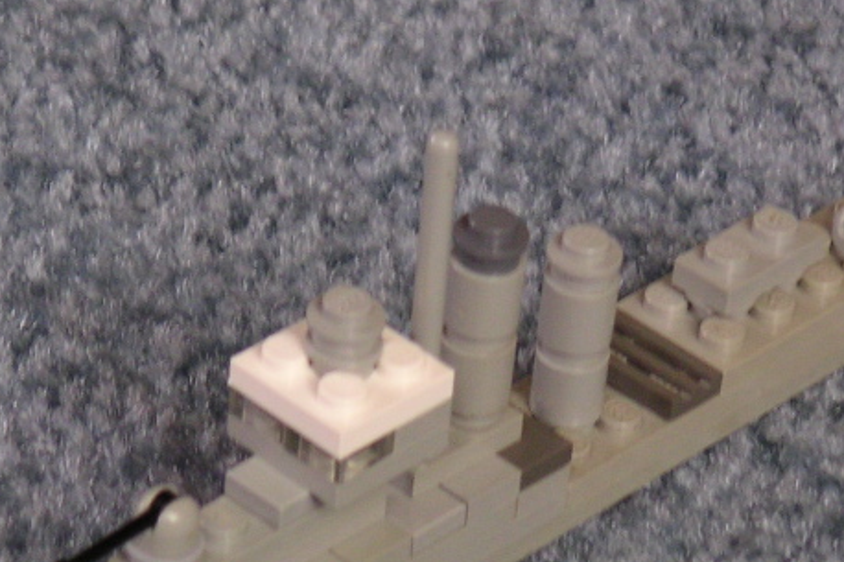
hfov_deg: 8.5
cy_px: 499
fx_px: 5695
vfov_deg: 5.6
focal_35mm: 243
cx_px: 361
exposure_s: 1/10
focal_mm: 16.5
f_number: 3.6
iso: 100
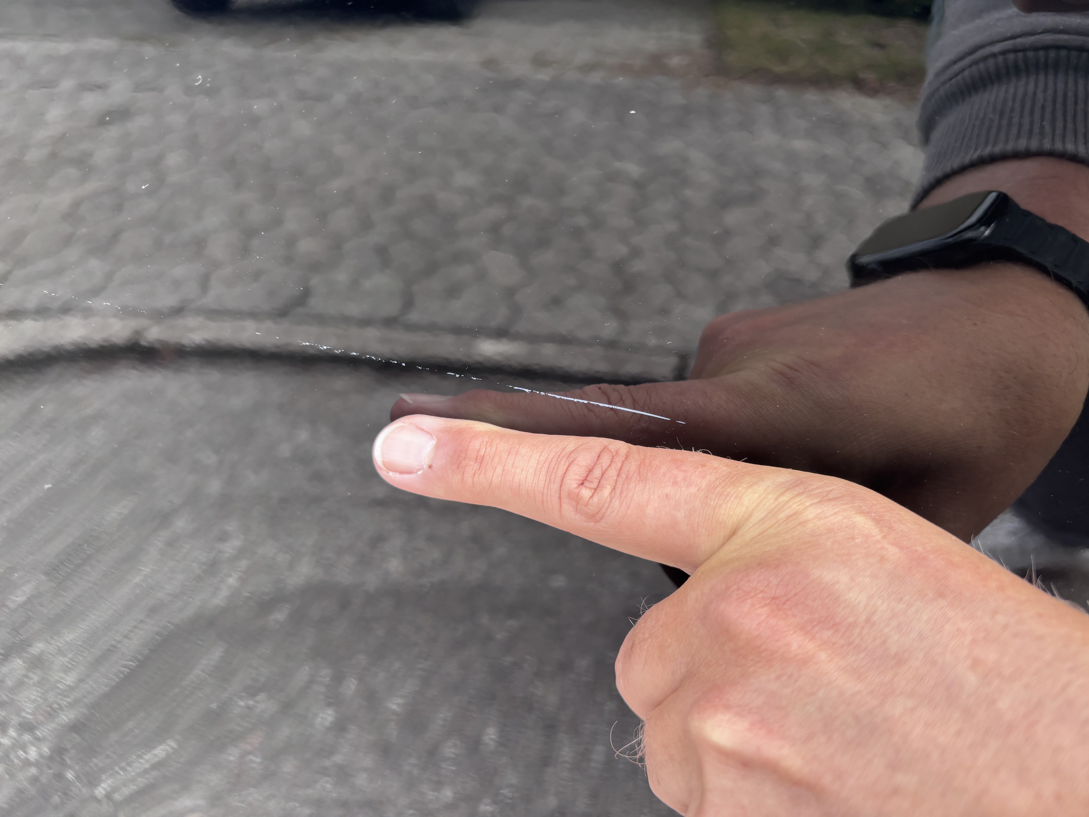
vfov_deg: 53.1
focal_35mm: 26
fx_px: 818
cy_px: 408
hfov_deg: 67.3
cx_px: 544
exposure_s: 1/193
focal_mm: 5.96
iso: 40
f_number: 1.6
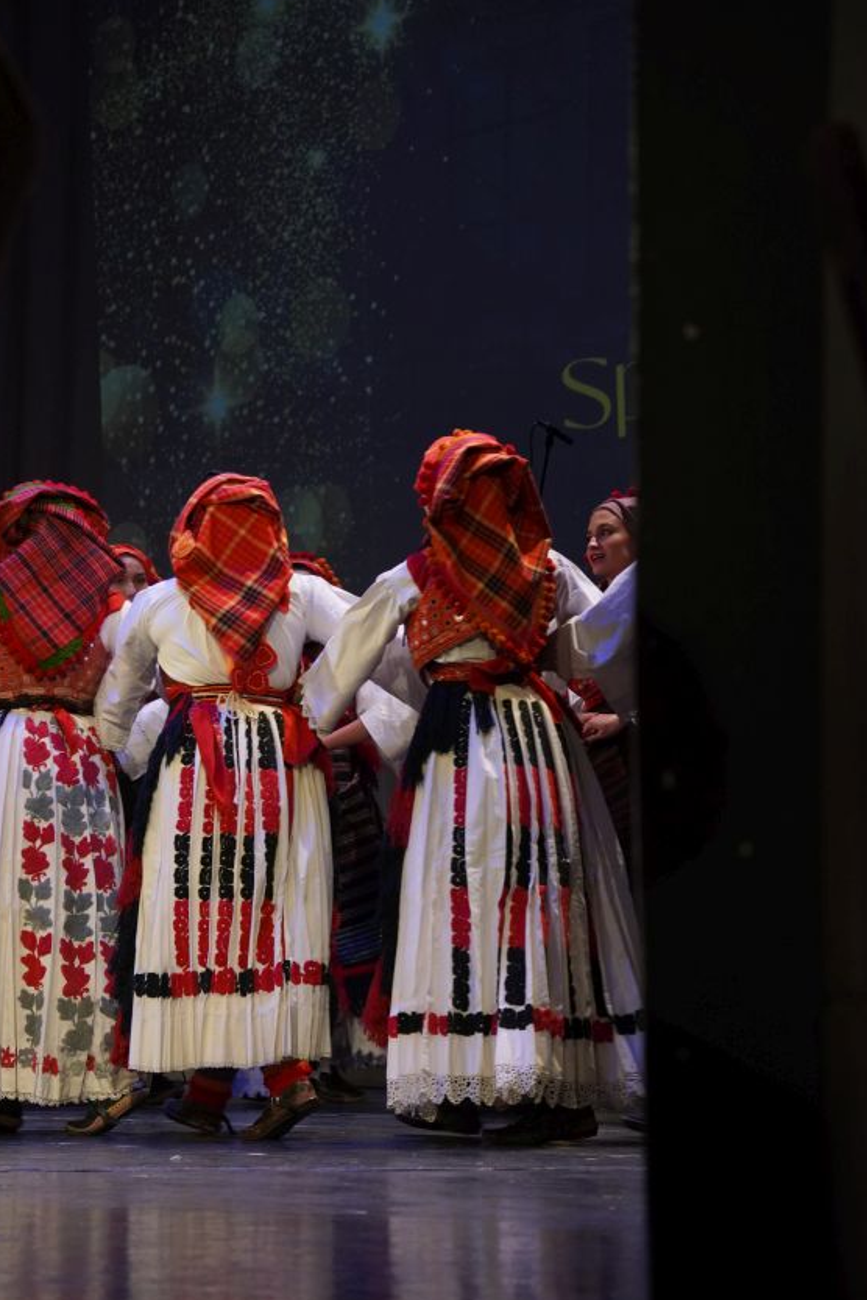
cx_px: 373
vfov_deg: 22.9
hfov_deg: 15.4
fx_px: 3215
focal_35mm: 89
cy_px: 697
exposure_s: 1/160
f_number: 3.5
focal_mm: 50
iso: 1250
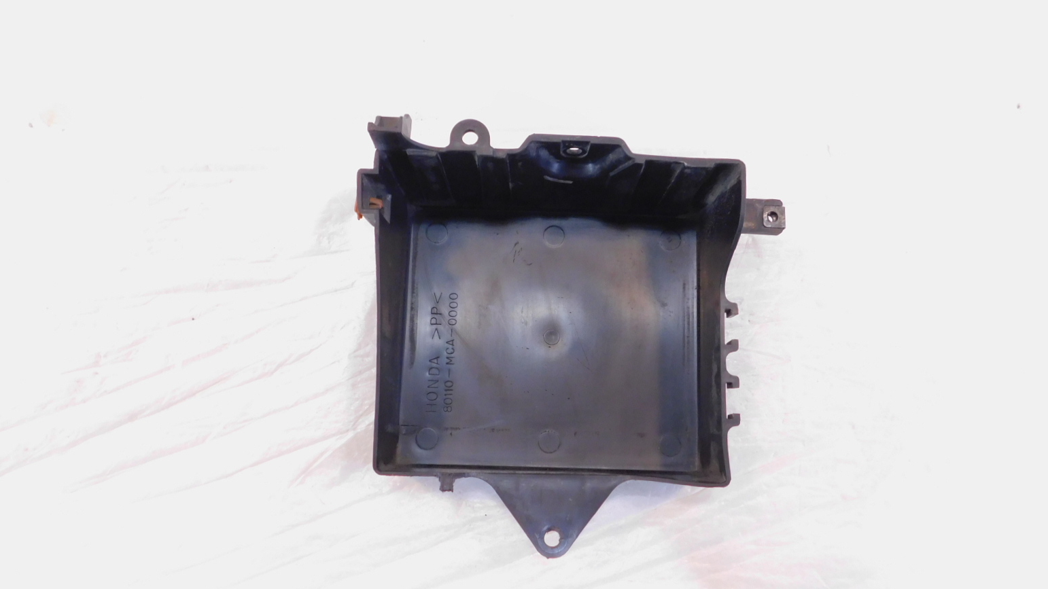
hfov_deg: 71.9
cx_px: 537
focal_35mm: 26
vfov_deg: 44.3
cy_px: 325
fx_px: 722
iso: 320
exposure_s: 1/30
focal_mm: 4
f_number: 3
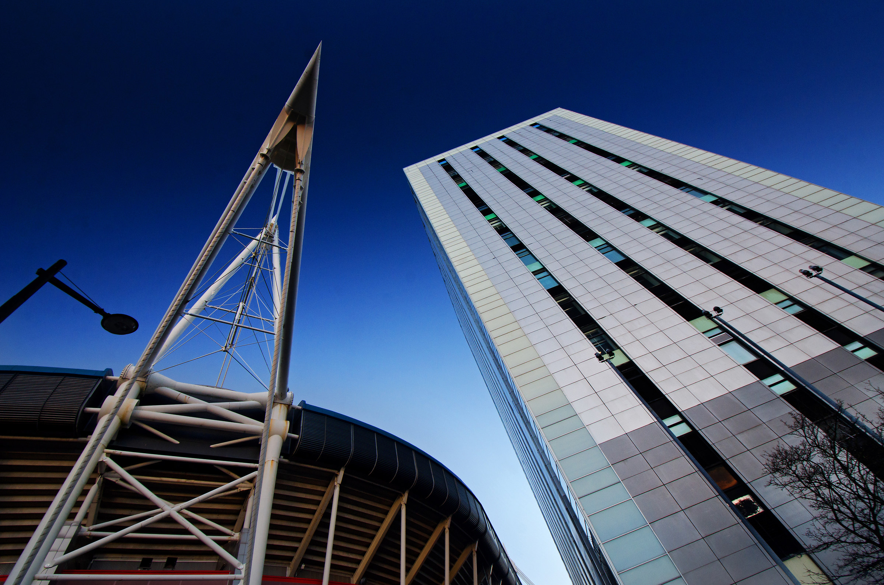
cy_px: 292
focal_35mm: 15
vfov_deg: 77.1
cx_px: 442
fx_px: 368
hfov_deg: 100.5
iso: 400
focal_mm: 10
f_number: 9
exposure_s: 1/50
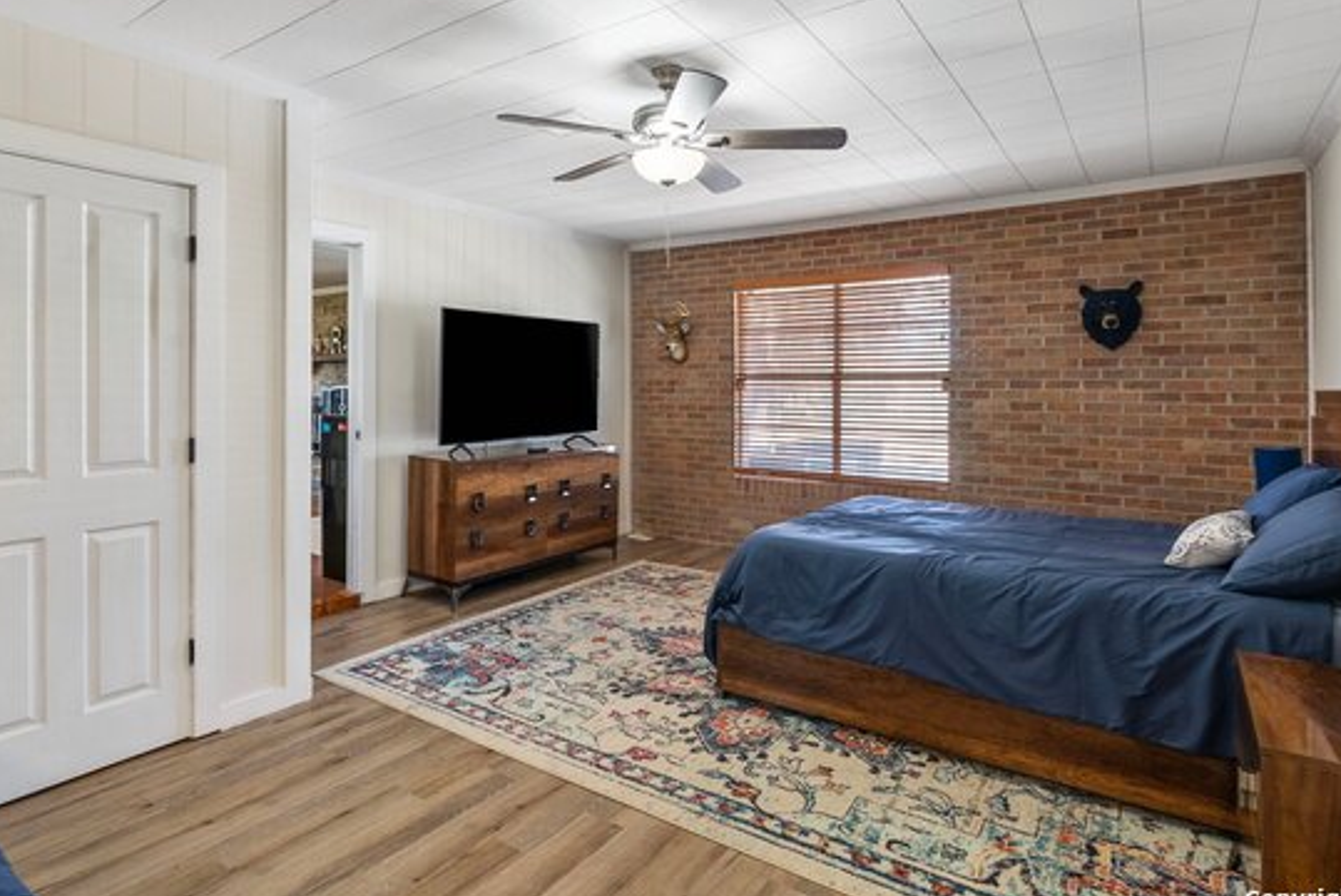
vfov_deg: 64.5
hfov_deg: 86.8
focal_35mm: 19
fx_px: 708
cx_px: 647
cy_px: 412
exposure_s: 1/2
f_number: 9
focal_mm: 16
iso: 640
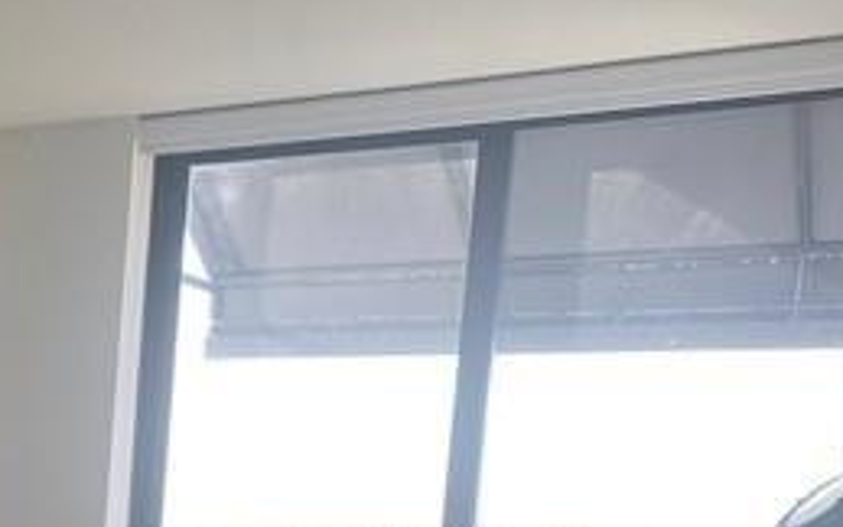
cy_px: 758
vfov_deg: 17.5
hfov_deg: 27.6
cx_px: -85
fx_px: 1563
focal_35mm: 68
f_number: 1.8
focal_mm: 4.25
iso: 50
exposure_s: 1/120
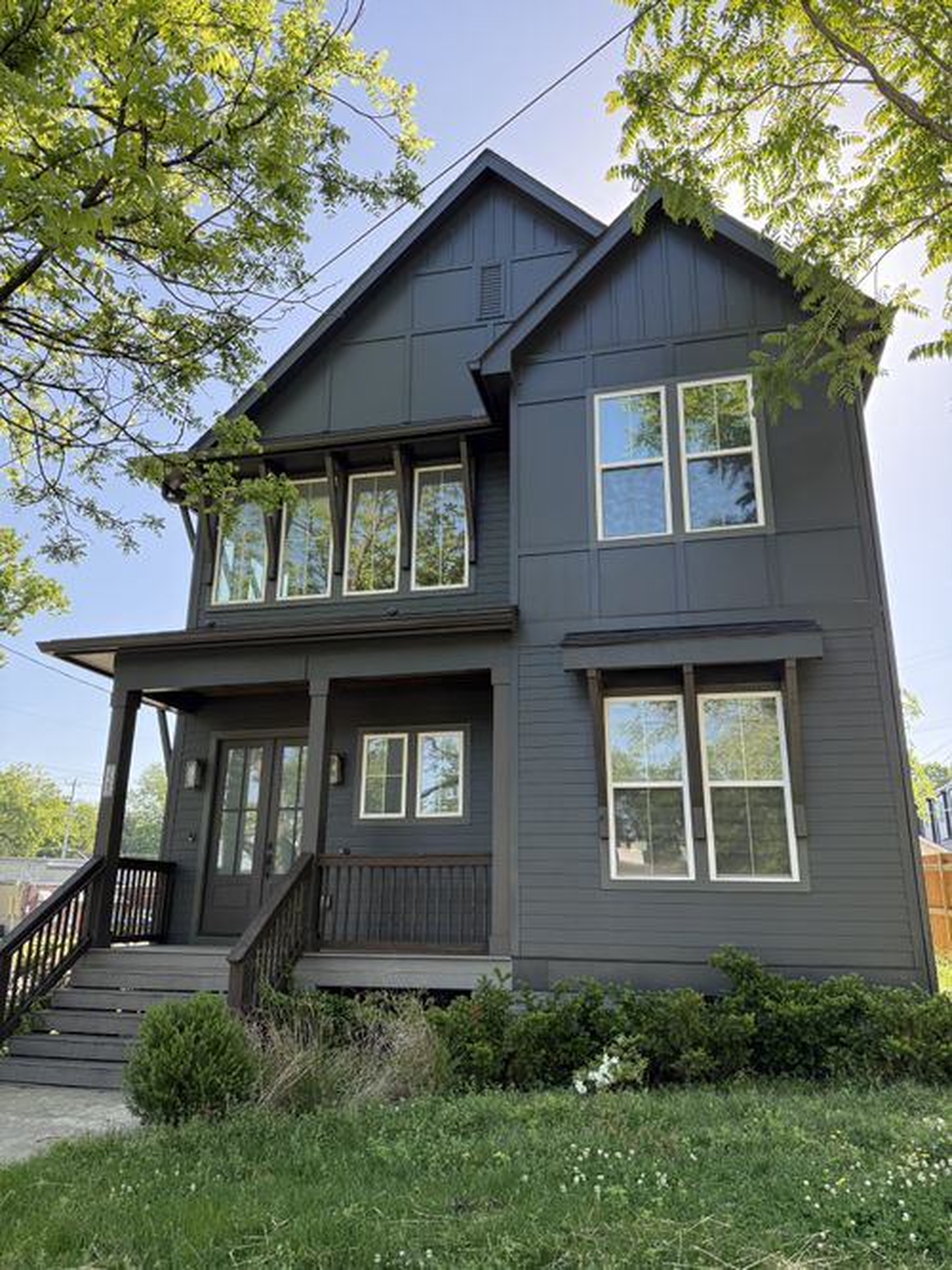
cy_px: 635
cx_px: 476
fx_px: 880
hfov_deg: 56.8
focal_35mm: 24
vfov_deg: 71.6
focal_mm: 6.76
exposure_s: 1/888
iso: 100
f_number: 1.78
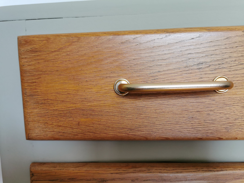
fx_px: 190
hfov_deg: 65.3
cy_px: 92
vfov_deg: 51.4
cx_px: 122
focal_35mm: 27
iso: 80
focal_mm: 5.56
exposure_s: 1/100
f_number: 1.6
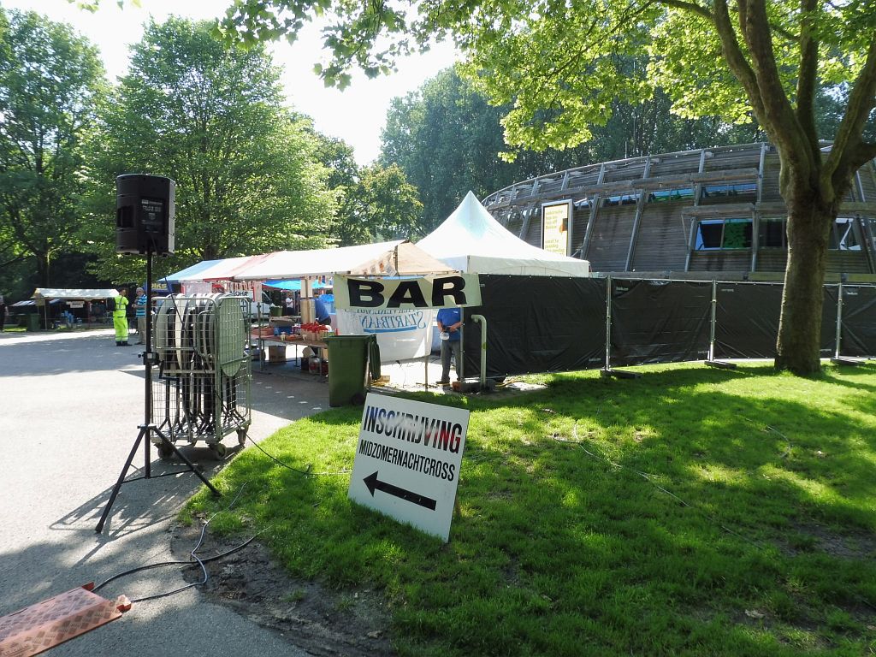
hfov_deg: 69.4
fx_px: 633
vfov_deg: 54.9
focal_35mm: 25
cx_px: 438
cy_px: 328
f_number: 4
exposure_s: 1/160
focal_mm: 4.4
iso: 100
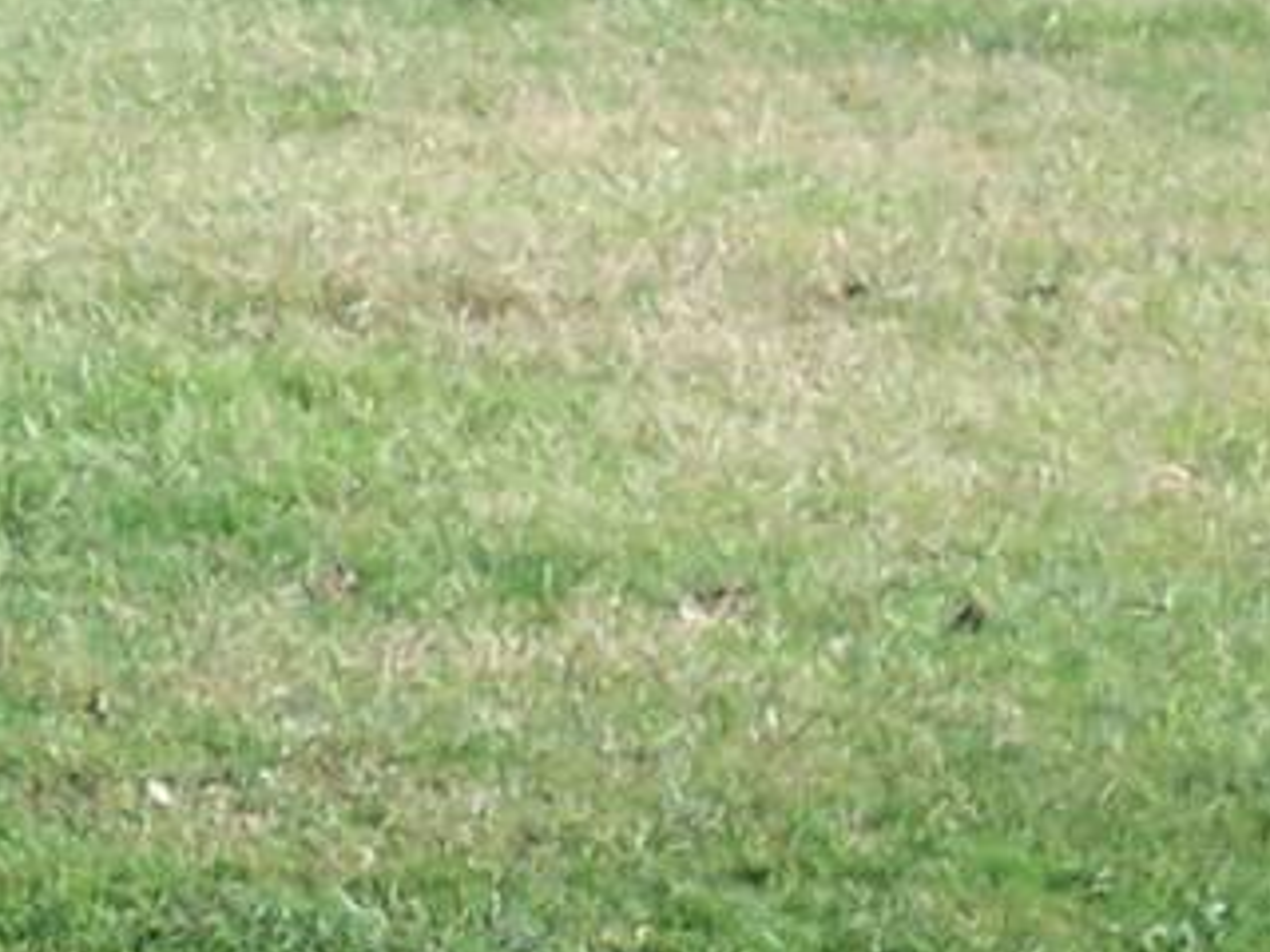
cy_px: 777
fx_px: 19812
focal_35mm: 540
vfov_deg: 2.8
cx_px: -1691
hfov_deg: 3.6
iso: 80
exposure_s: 1/180
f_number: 5.6
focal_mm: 18
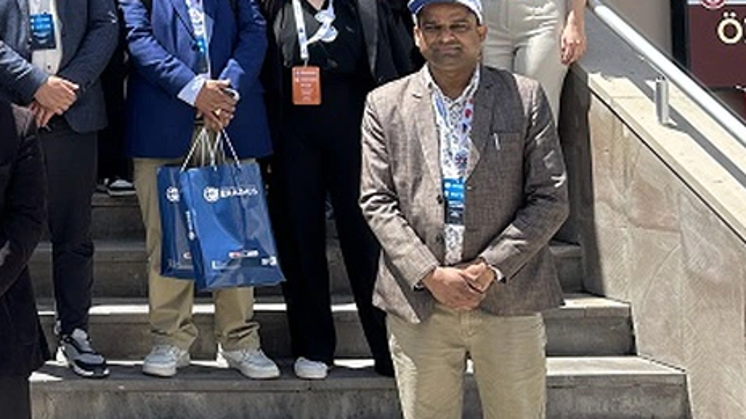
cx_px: -209
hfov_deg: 25.5
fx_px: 1423
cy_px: 8
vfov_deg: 16.4
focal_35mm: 72
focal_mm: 6.86
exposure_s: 1/1289
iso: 80
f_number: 1.78
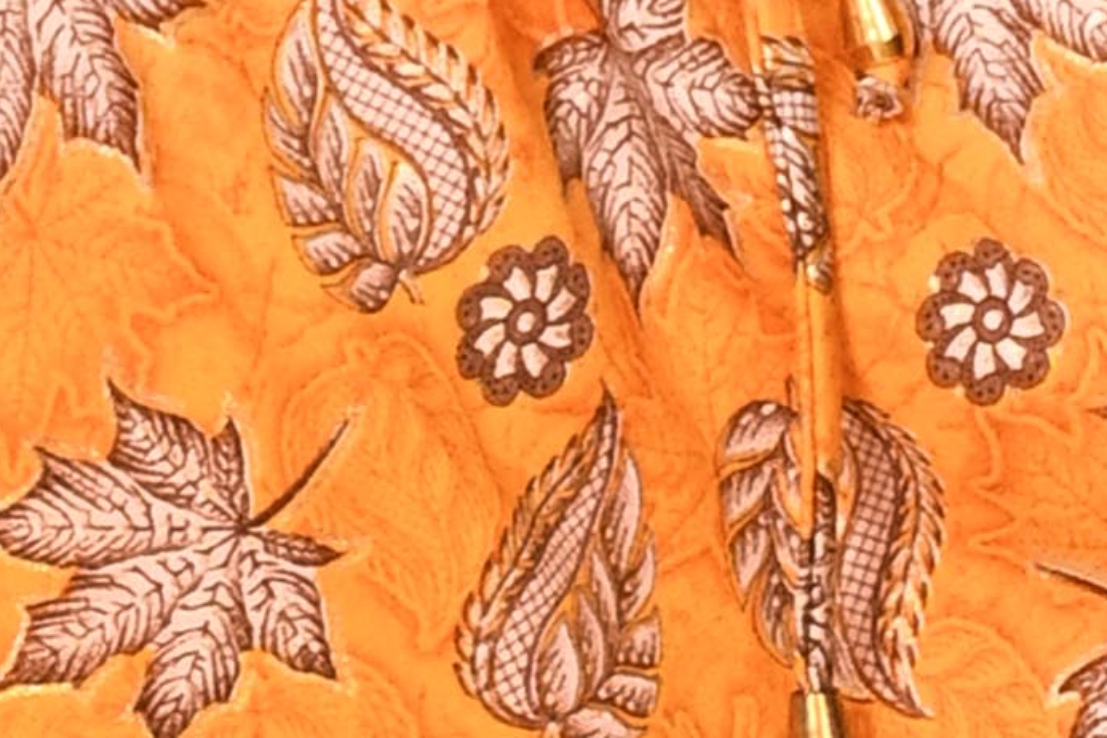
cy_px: -463
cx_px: -508
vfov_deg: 2.3
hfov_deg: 3.4
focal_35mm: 608
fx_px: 18695
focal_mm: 70
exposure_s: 1/160
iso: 320
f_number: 11
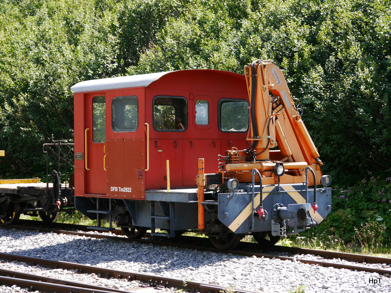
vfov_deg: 17.6
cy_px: 146
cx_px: 196
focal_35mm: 84
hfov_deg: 23.3
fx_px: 949
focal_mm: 42
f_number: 5.6
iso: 160
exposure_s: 1/125
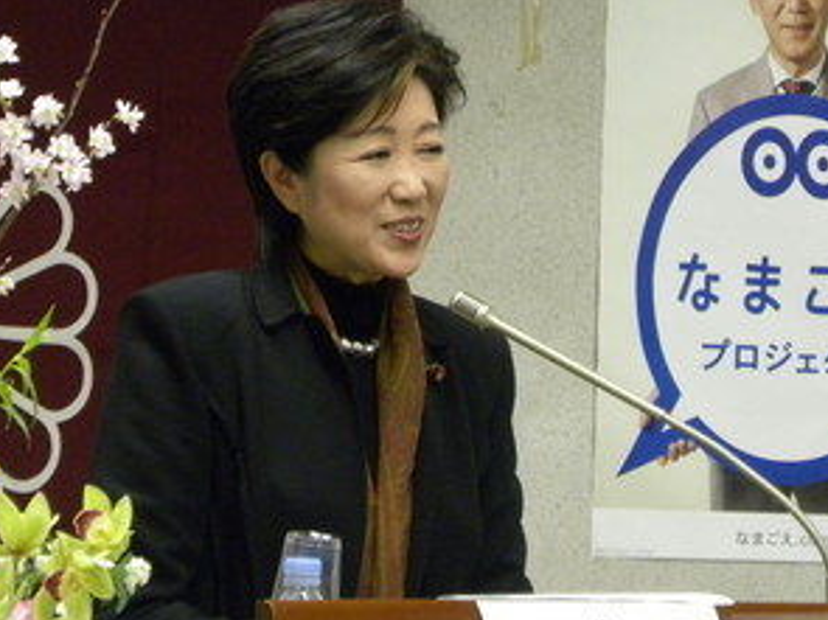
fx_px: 8249
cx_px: 379
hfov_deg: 5.7
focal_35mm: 345
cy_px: 166
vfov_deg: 4.3
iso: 400
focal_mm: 37.7
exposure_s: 1/52.6
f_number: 4.5
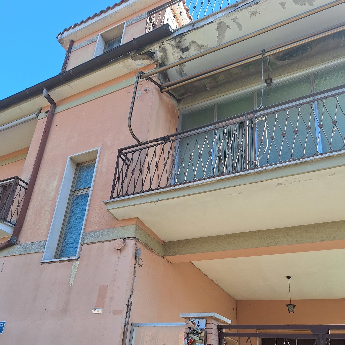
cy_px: 233
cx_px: 174
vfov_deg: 56.0
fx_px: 316
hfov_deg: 57.3
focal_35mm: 28
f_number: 1.8
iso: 40
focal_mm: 5.54
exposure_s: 1/748
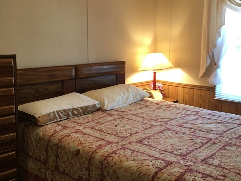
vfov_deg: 35.1
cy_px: 79
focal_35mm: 41
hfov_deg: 45.5
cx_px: 143
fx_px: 285
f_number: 2.2
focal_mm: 4.15
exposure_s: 1/15
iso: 50
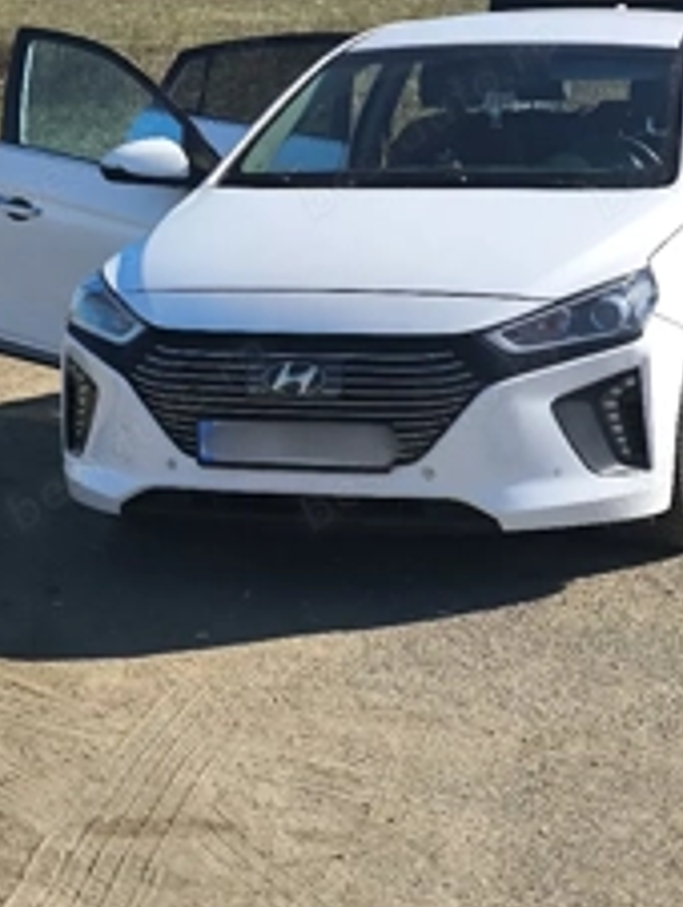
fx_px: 2600
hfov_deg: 14.9
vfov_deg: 19.6
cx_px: 526
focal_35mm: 99
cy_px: 173
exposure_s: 1/1250
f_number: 1.9
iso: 50
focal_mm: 7.1
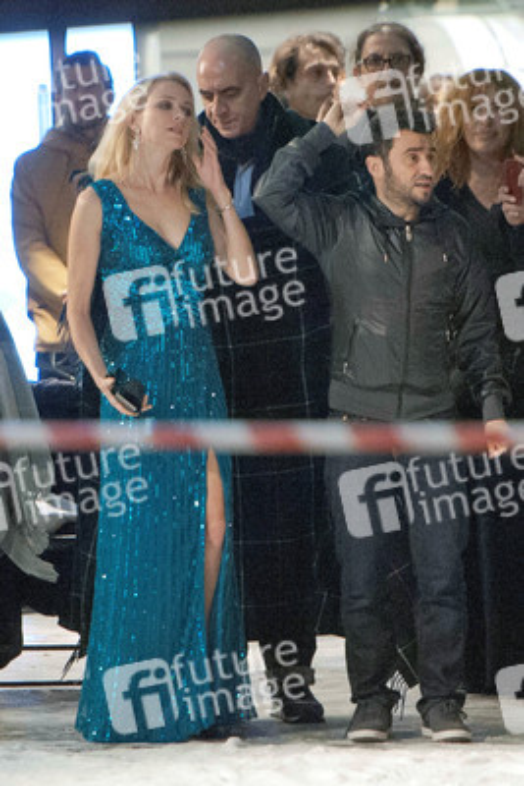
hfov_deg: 6.9
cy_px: 393
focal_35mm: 200
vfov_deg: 10.3
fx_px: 4363
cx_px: 262
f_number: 2.8
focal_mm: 200
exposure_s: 1/200
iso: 2500
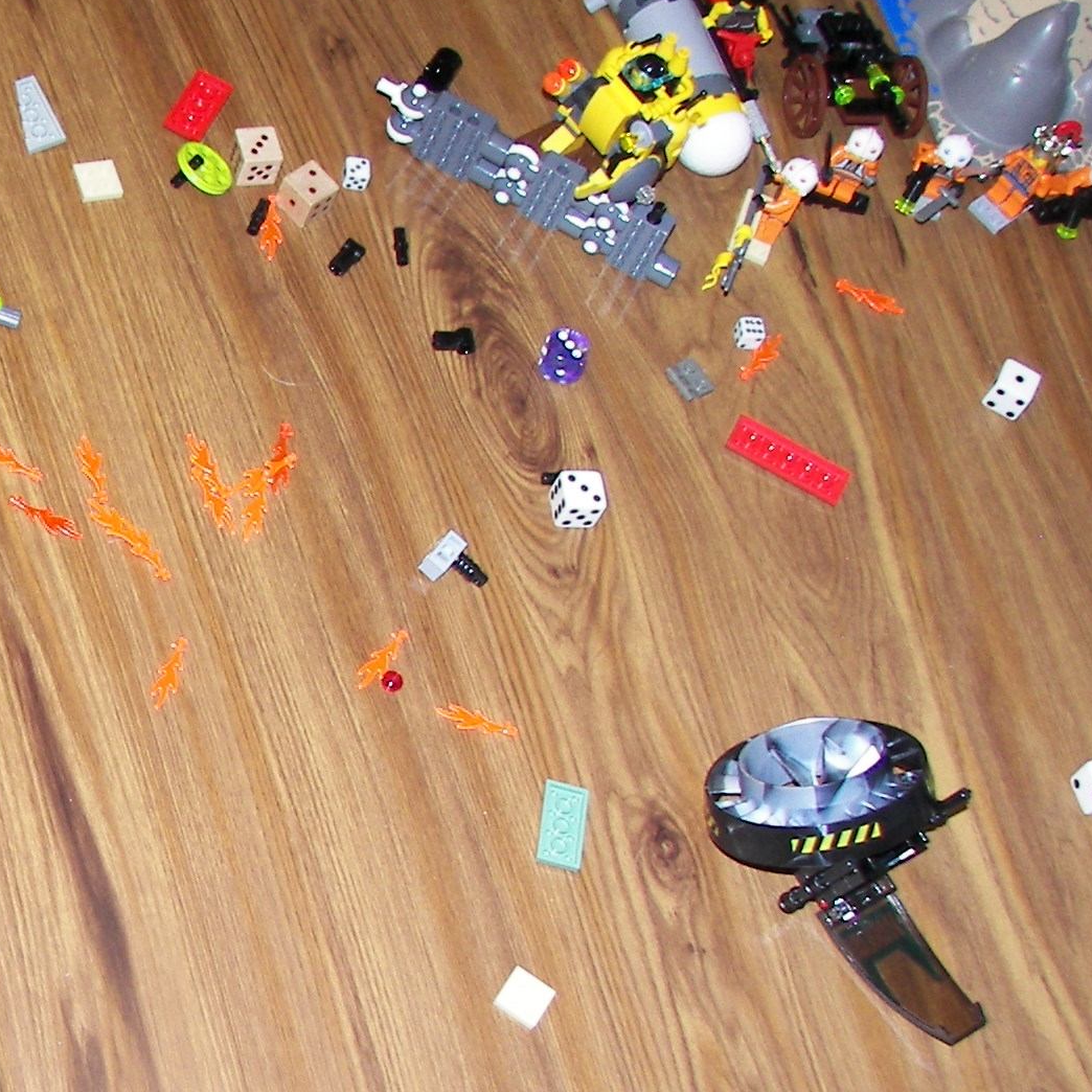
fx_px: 2820
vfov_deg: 21.7
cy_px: 803
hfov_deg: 20.7
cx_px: -143
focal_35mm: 79
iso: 100
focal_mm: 6
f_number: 2.8
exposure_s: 1/30
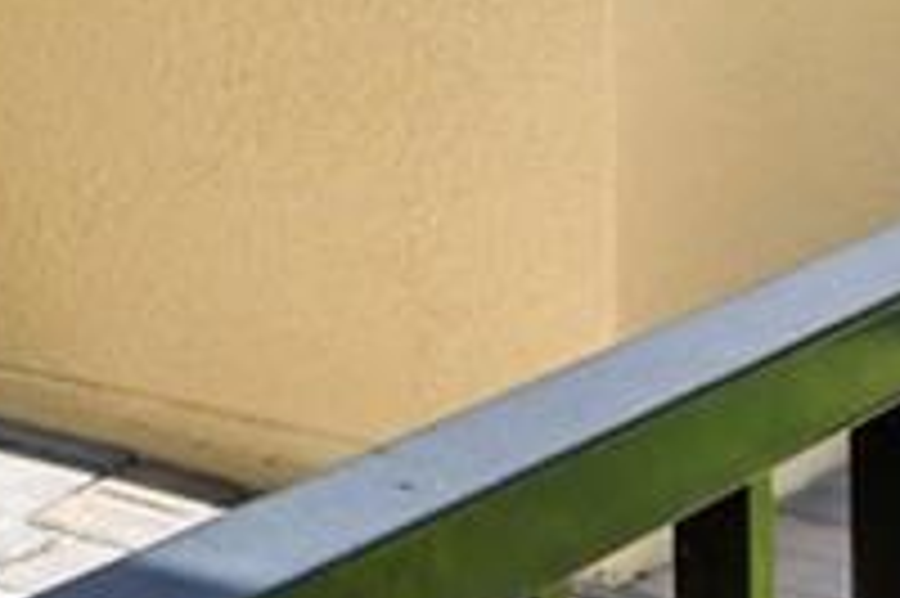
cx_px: -1076
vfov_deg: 10.7
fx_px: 2997
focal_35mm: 120
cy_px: -459
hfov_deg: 13.6
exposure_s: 1/200
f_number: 7.1
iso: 100
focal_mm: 10
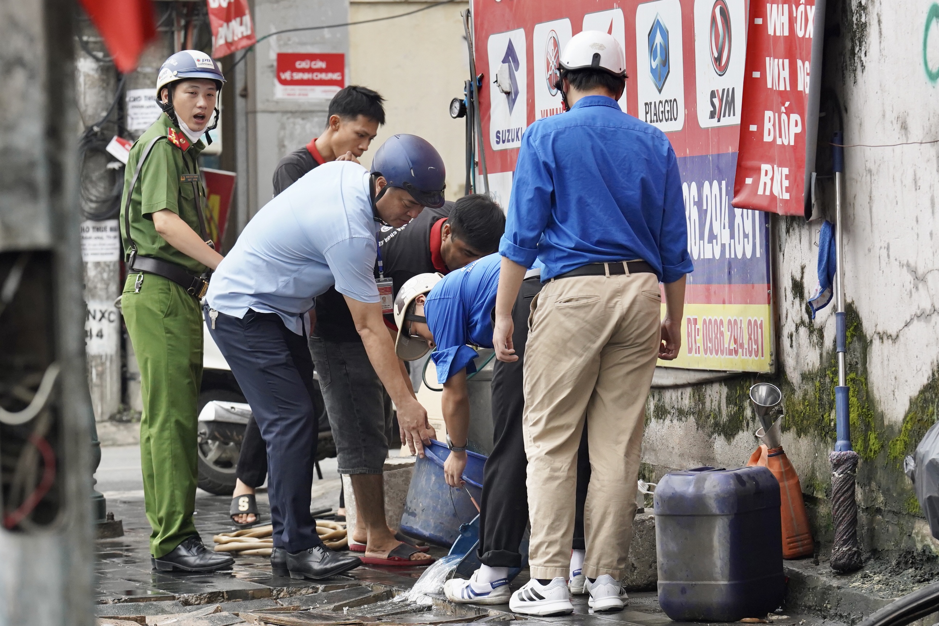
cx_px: 470
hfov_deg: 15.2
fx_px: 3521
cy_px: 313
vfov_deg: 10.2
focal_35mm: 135
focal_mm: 135
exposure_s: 1/1000
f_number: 5
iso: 2000
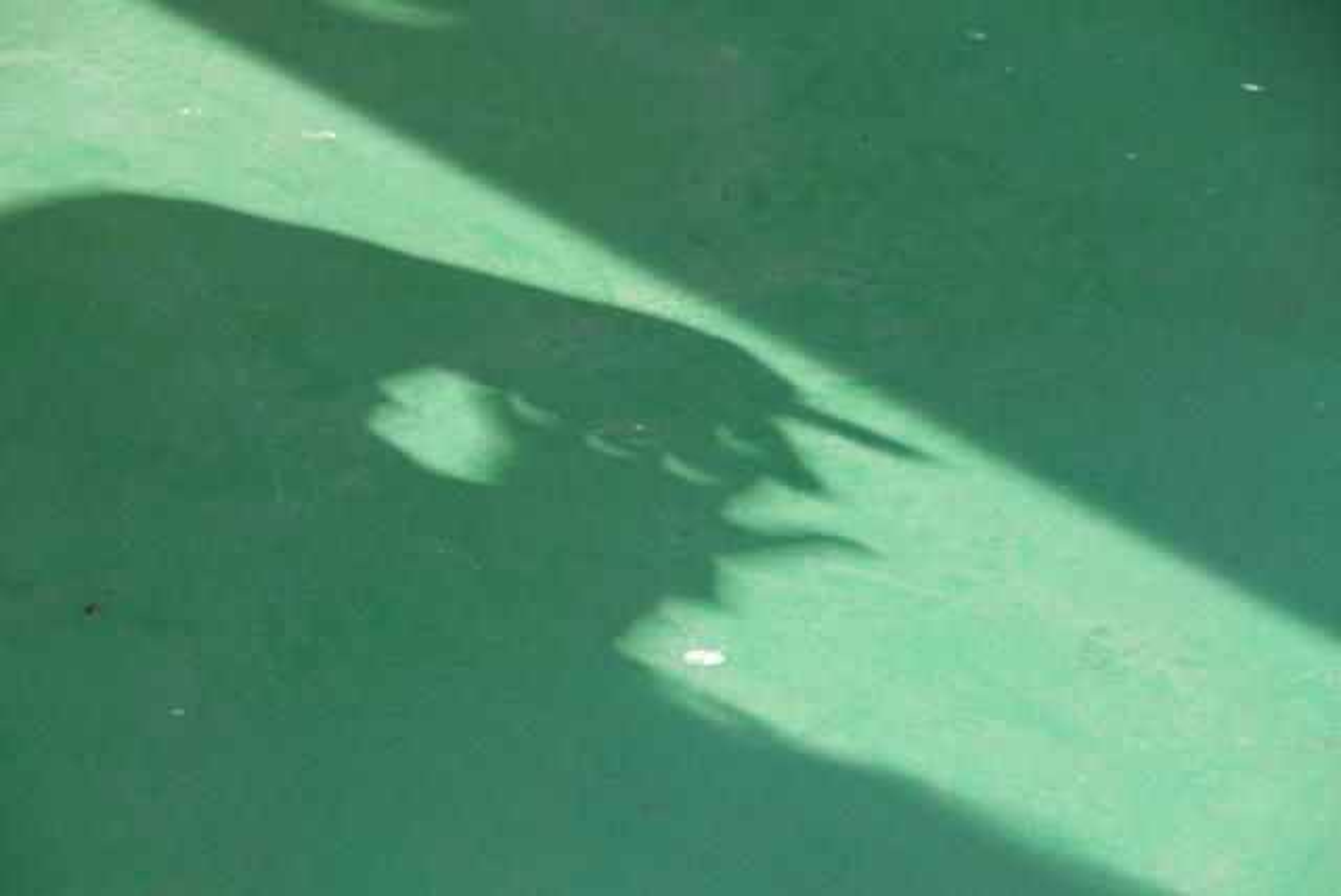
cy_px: 448
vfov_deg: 8.7
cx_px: 670
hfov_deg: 13.0
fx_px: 5872
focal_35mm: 158
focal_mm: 105
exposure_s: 1/30
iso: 100
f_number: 8
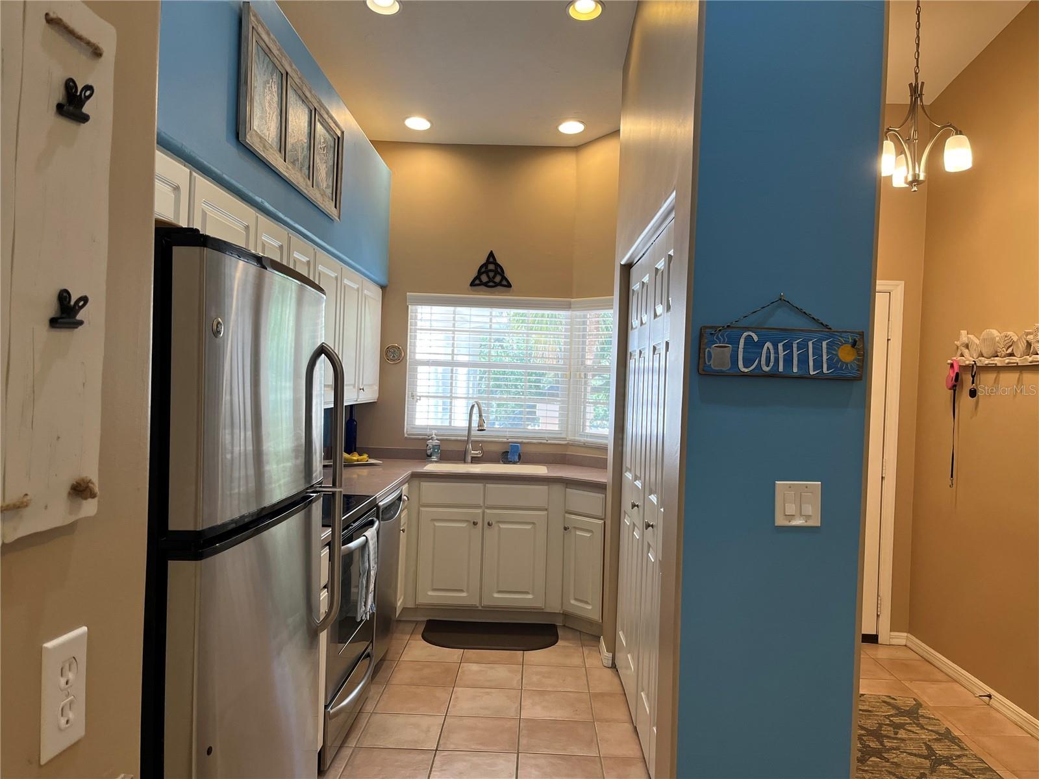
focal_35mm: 26
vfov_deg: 53.1
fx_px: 780
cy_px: 390
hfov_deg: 67.3
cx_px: 520
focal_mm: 5.1
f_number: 1.6
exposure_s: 1/120
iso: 125
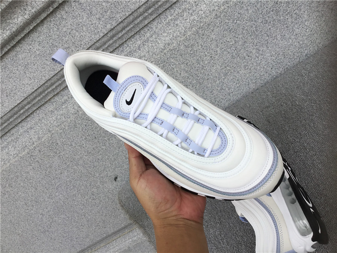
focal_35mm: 31
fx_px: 302
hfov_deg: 58.4
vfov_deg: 45.4
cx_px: 168
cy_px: 126
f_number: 2.4
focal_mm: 3.3
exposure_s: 1/280
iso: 25
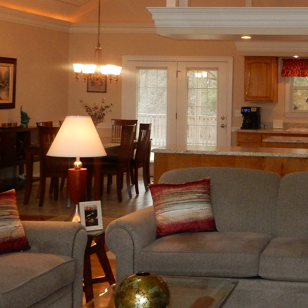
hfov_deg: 26.5
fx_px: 624
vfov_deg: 27.5
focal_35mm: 62
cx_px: 292
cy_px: 89
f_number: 3.7
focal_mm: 4.5
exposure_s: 1/60
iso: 280
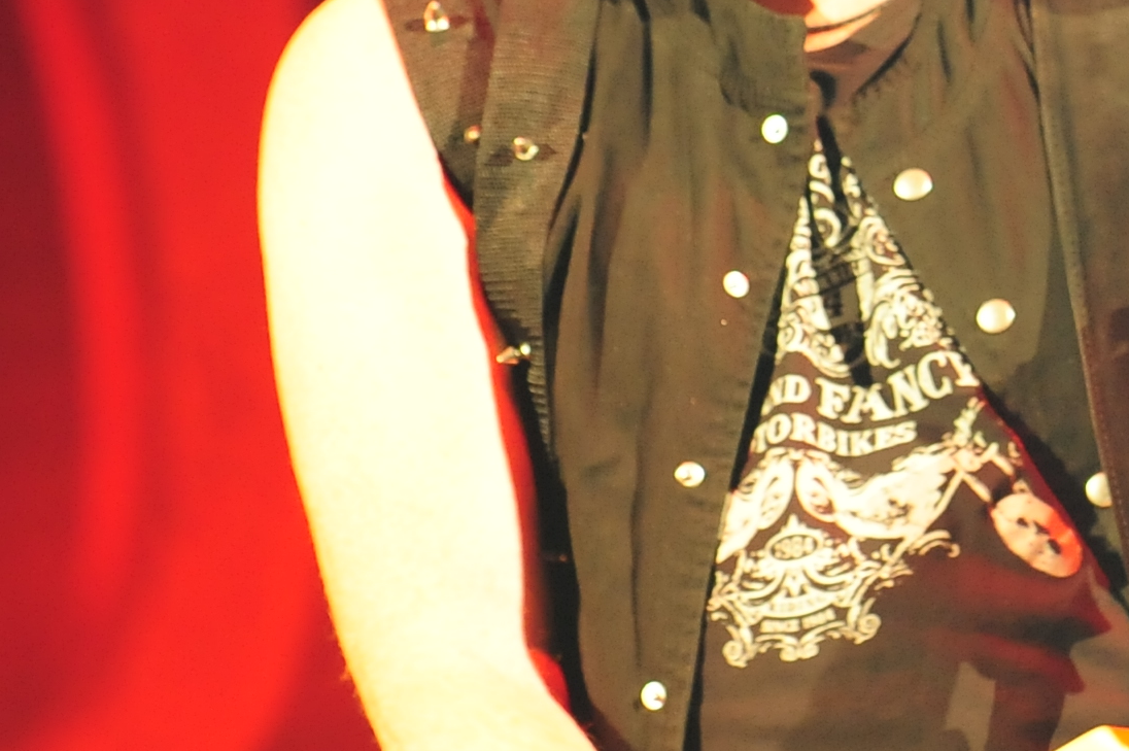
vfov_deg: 3.7
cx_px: 1842
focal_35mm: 369
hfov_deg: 5.5
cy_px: 292
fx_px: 11563
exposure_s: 1/160
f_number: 4
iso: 2000
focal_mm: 95
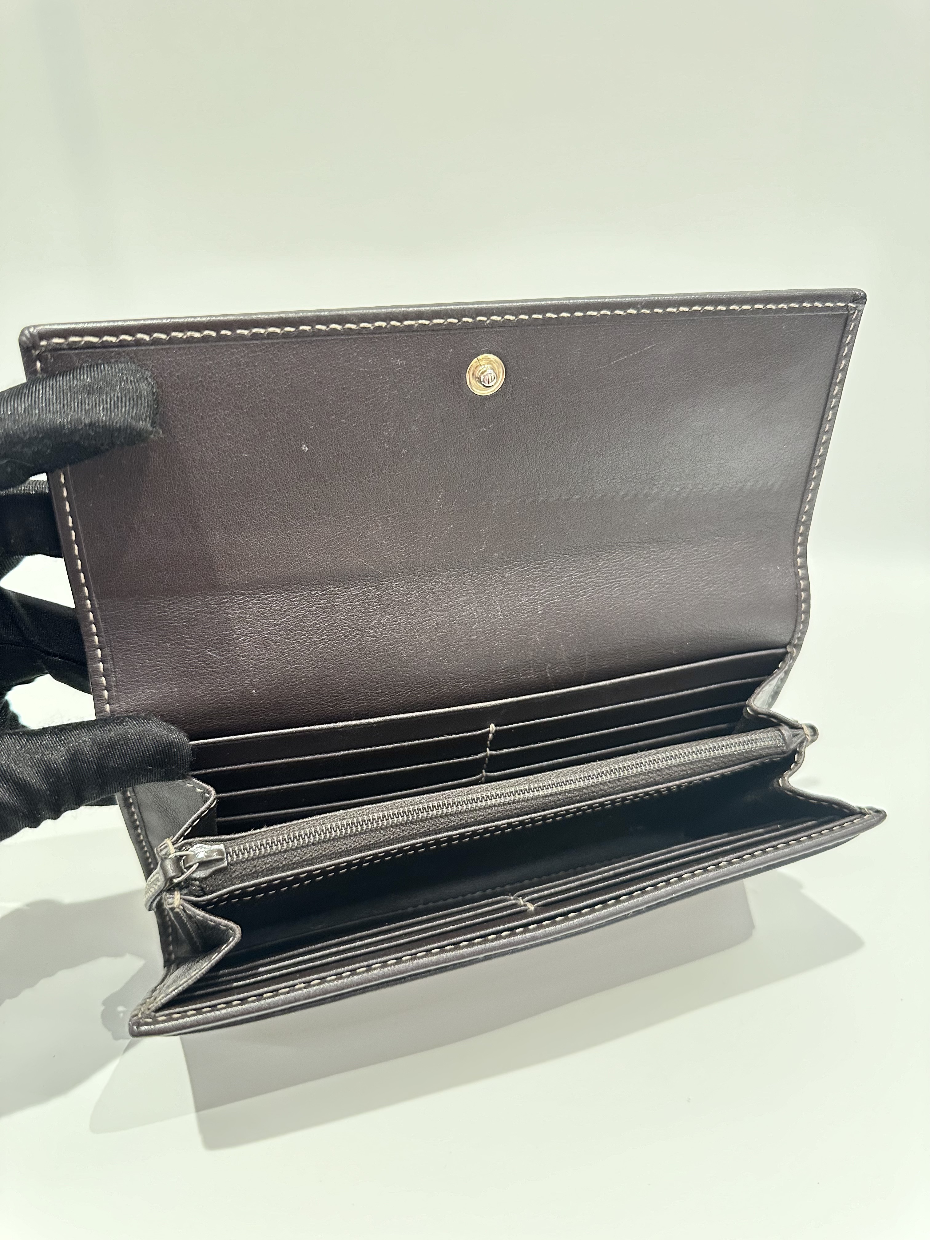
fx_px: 860
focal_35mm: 24
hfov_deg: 56.8
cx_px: 465
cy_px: 620
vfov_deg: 71.6
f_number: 1.78
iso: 400
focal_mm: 6.86
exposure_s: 1/50
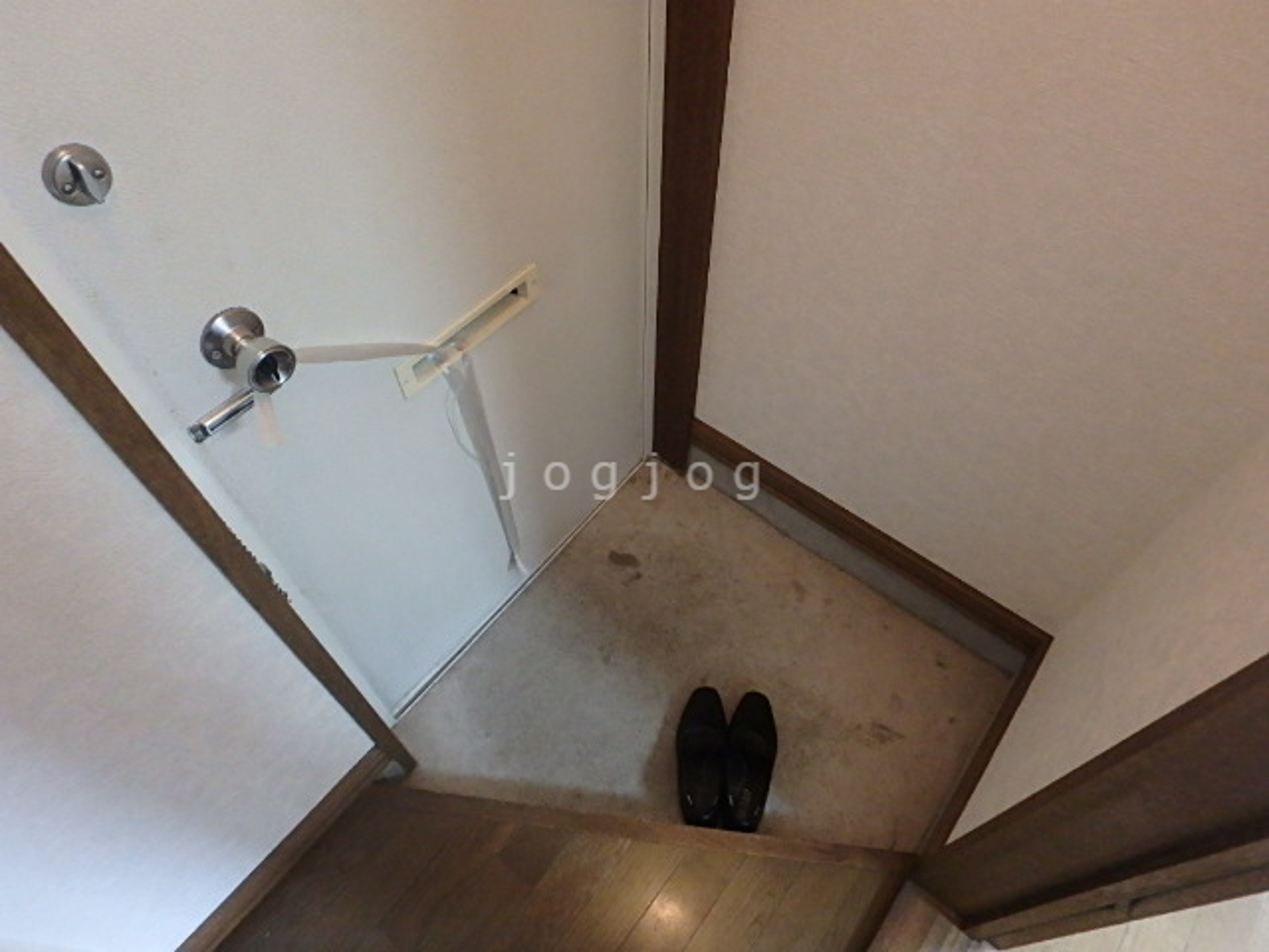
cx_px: 634
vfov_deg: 63.4
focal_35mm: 21
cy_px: 476
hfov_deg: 79.0
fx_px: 770
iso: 800
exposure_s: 1/20
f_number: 3.5
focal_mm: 3.7
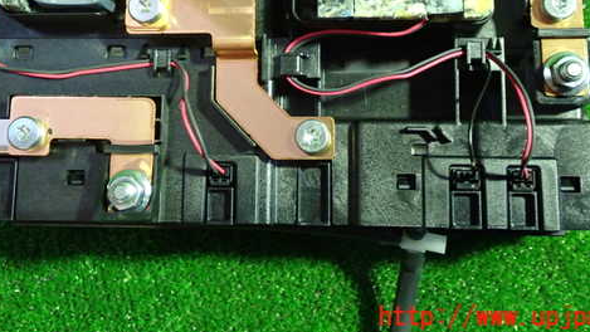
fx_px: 829
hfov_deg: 39.2
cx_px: 286
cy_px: 50
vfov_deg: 22.2
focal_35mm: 53
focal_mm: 6.83
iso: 800
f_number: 2.7
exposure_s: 1/40
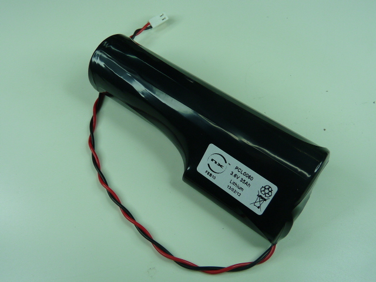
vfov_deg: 42.9
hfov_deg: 55.4
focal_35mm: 33
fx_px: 358
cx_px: 188
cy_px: 141
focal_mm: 4.8
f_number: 3.2
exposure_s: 1/100
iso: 100
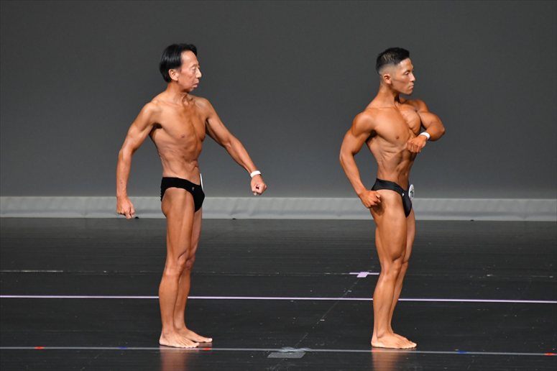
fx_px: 5799
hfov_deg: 5.5
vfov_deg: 3.7
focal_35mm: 375
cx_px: 278
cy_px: 186
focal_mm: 250
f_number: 5.6
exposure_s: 1/400
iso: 4000
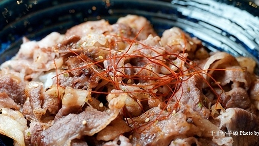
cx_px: 121
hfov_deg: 20.8
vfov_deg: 11.8
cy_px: 76
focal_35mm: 103
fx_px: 705
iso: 400
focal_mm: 51
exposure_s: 1/80
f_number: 5
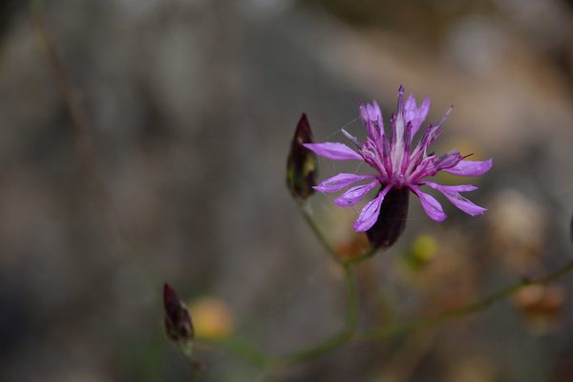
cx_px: 286
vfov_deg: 9.3
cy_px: 191
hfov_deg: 14.0
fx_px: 2340
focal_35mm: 147
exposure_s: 1/160
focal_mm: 98
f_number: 5.6
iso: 1250
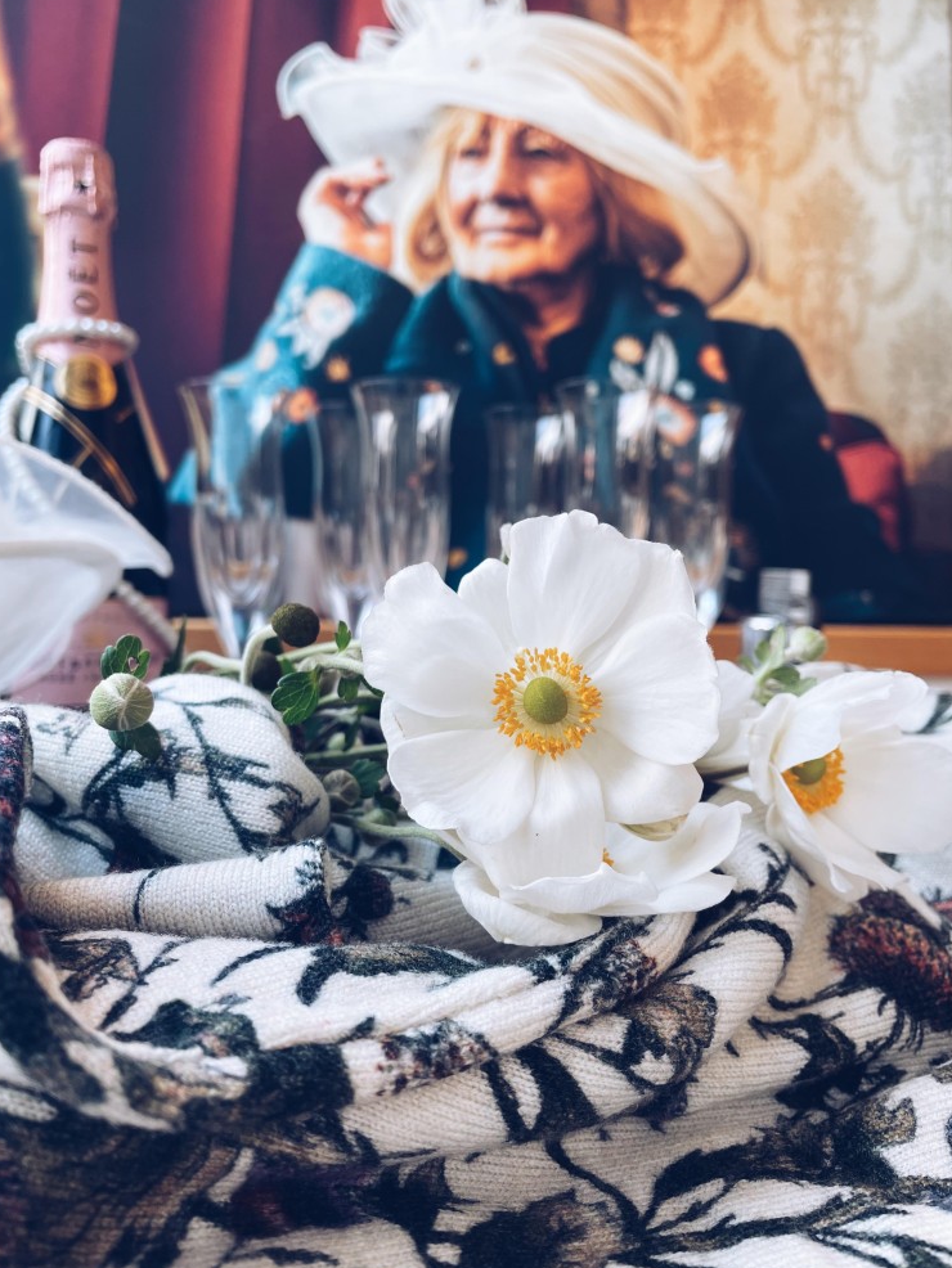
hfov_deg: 51.4
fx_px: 990
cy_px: 626
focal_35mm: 27
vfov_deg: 65.3
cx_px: 461
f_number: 1.6
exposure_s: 1/100
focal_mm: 4.2
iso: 40
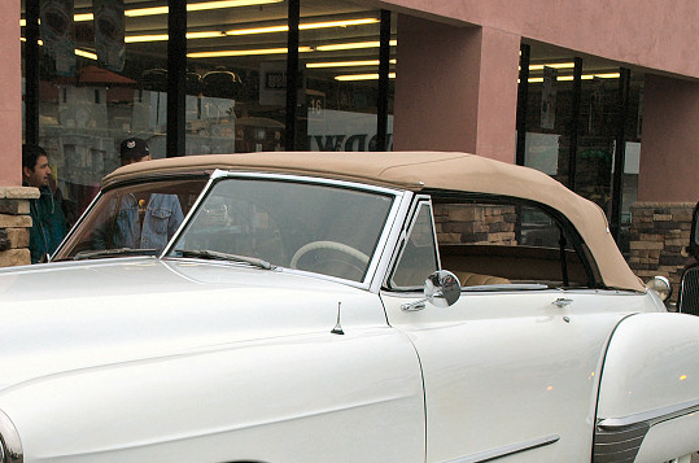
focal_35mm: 77
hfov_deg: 25.9
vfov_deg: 17.4
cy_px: 414
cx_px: 137
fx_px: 1491
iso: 200
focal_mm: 27
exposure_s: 1/160
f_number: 6.3
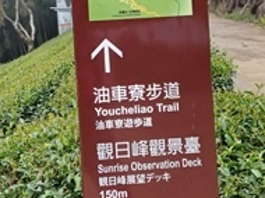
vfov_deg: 18.4
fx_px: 604
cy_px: 33
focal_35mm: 79
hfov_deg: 24.7
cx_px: 130
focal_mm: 4.6
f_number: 1.8
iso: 32
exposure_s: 1/108
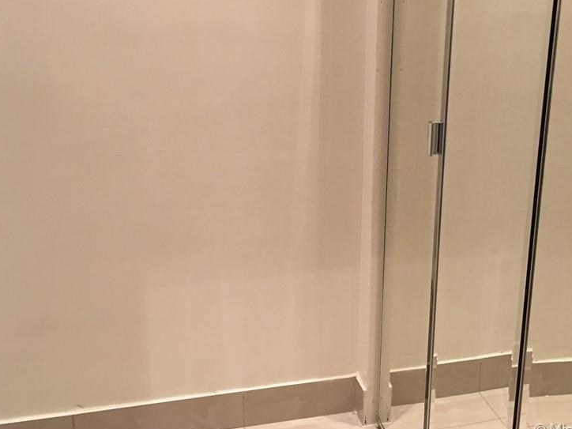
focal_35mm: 41
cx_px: 299
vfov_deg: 34.8
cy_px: 137
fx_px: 677
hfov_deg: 45.8
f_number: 2.2
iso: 80
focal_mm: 4.15
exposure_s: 1/10
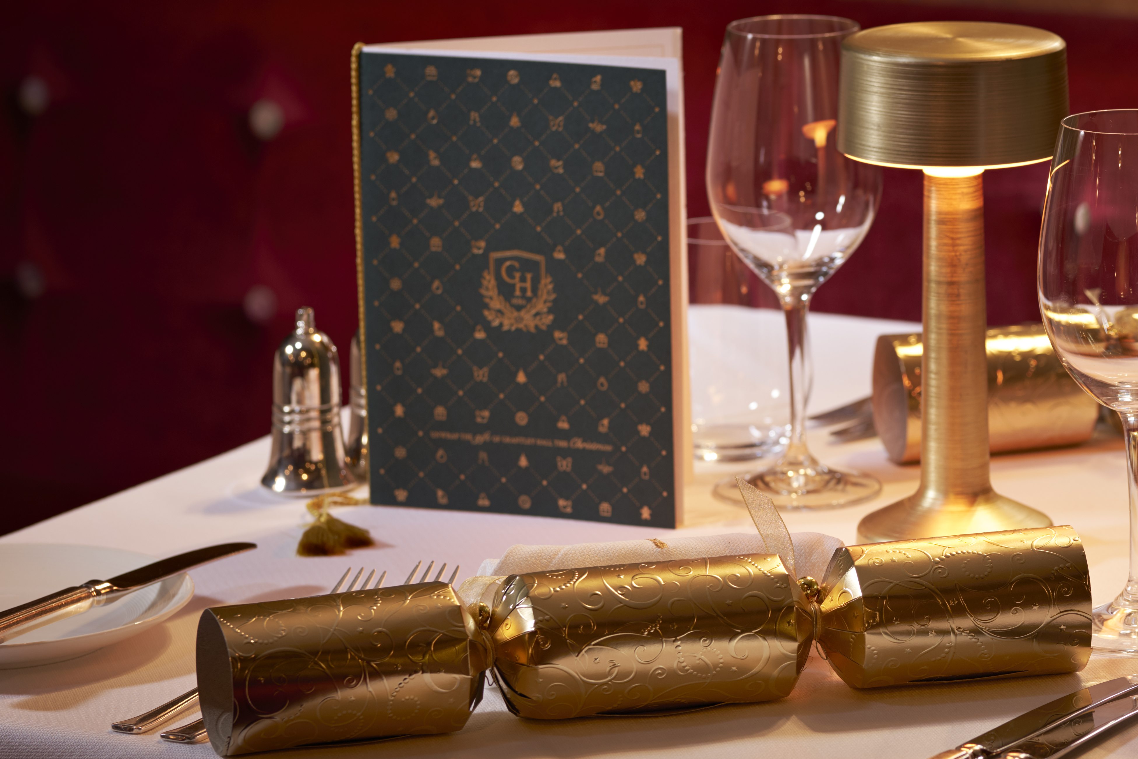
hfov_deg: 11.8
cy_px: 407
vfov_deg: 7.9
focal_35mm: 173
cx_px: 1019
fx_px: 5469
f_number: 4.5
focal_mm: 85
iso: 50
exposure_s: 1.3
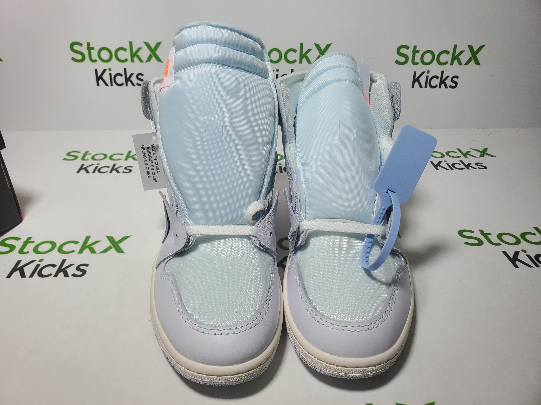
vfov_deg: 53.1
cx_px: 270
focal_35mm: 26
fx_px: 406
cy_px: 202
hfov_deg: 67.3
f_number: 2.4
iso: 50
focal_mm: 4.3
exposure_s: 1/281
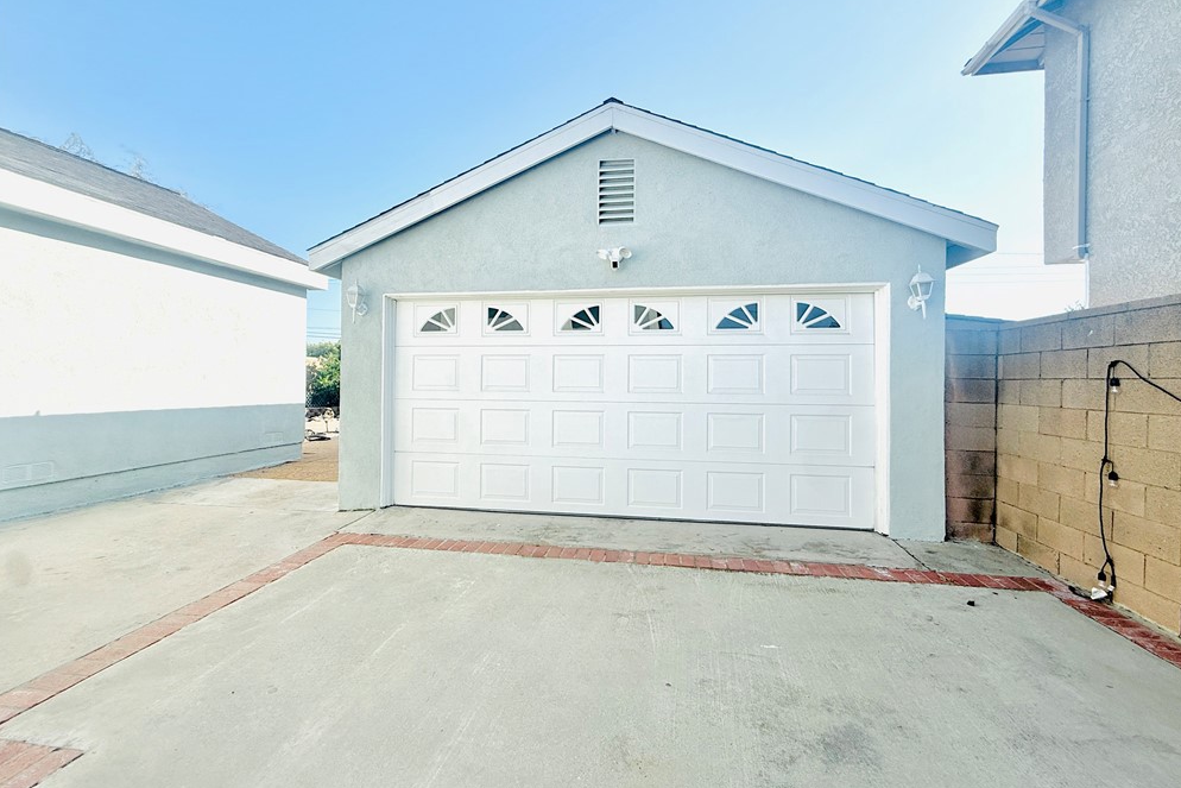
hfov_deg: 100.4
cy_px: 374
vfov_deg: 77.3
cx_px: 599
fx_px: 492
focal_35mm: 15
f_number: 2.2
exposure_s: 1/1431
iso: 64
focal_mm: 2.22
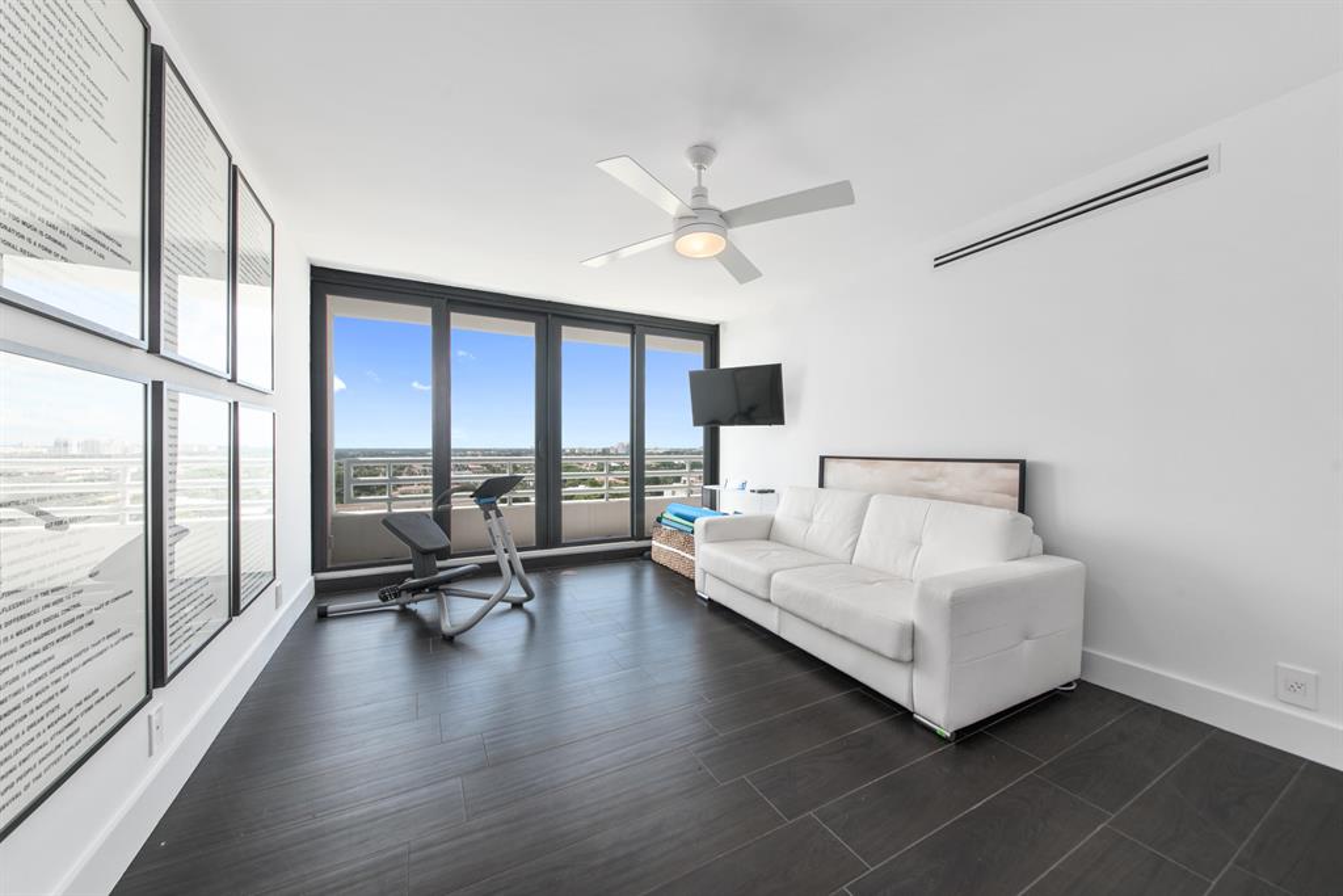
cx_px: 672
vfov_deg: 90.0
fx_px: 448
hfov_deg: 112.6
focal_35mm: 12
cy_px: 448
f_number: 8
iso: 200
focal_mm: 12
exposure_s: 1/30
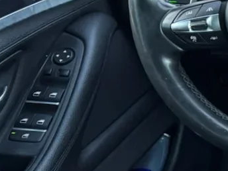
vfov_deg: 11.0
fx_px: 883
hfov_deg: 11.3
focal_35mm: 134
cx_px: 609
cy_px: -6
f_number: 1.78
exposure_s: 1/73
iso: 100
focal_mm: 6.76
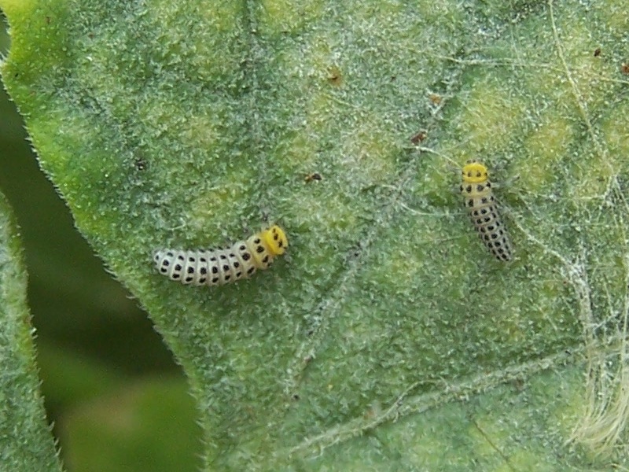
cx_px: 314
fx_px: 690
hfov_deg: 49.0
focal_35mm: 38
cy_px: 236
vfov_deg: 37.7
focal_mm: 6.3
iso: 80
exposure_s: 1/125
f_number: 2.8
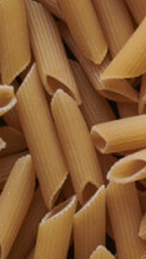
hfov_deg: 5.1
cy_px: 128
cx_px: 518
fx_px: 1500
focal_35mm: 218
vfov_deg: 9.9
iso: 160
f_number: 8
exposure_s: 1/100
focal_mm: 50
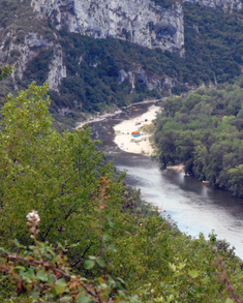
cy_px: 161
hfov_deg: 7.6
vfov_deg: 9.6
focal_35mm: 202
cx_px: 221
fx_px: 1813
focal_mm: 70
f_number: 11
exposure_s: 1/500
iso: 1600
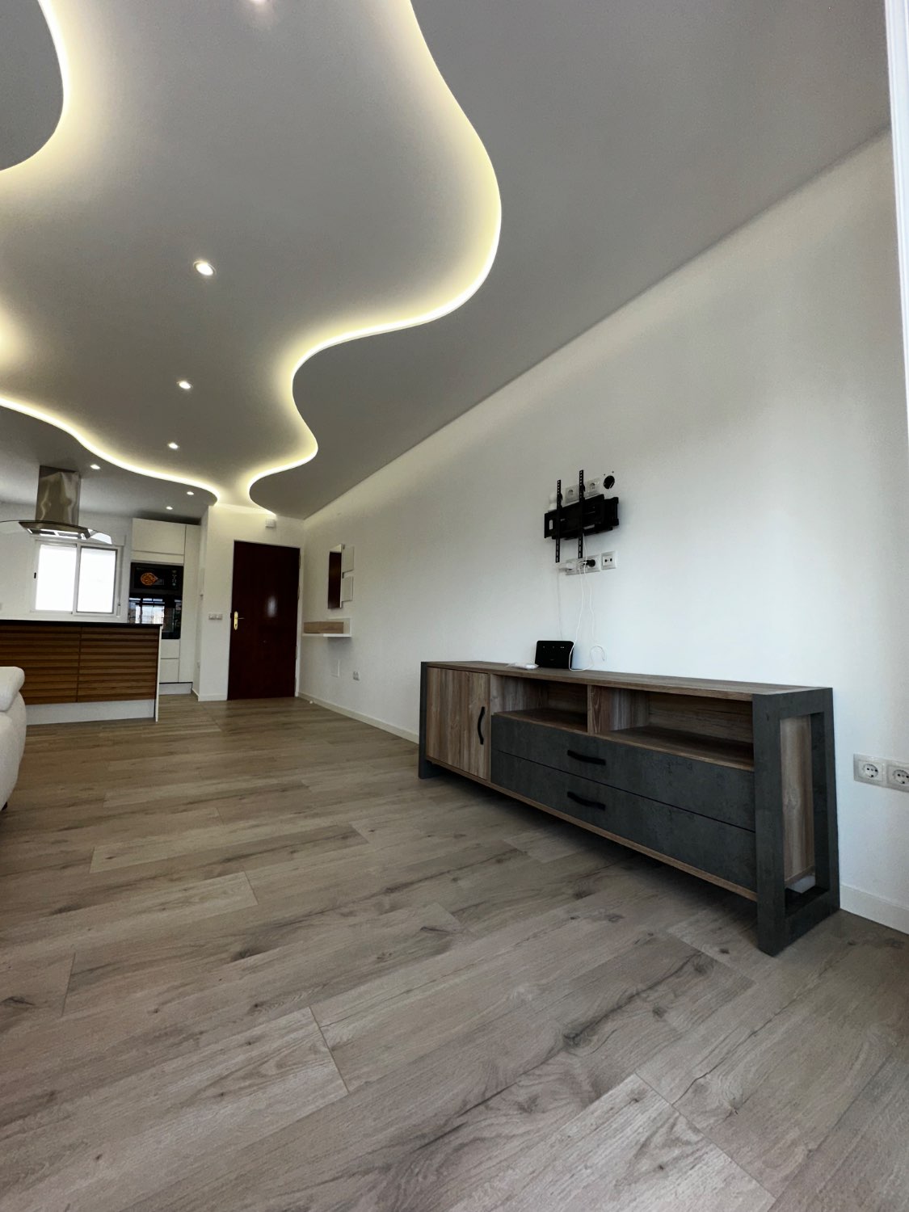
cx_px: 454
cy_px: 606
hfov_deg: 85.7
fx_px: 490
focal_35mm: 14
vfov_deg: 102.1
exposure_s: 1/133
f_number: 2.2
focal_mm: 2.22
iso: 32
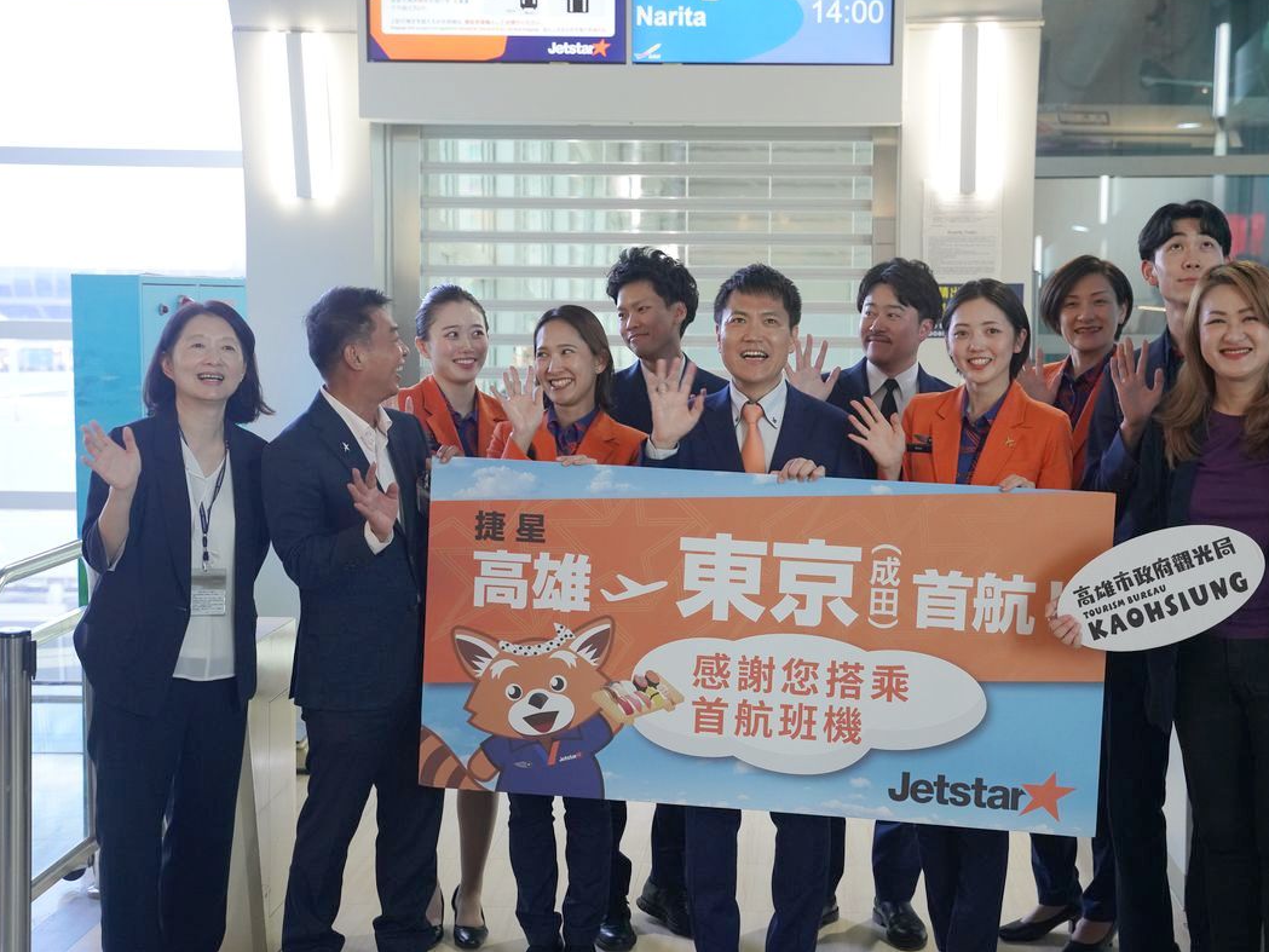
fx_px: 2016
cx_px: 716
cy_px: 469
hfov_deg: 34.9
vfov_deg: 26.6
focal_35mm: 55
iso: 2500
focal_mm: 50
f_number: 4
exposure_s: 1/160
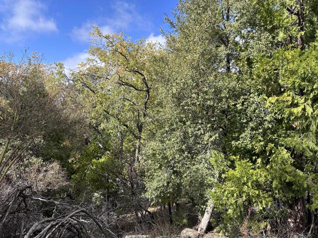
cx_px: 159
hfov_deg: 71.6
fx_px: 220
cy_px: 119
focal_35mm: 24
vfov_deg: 56.8
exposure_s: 1/2110
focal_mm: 6.86
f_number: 1.78
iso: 80
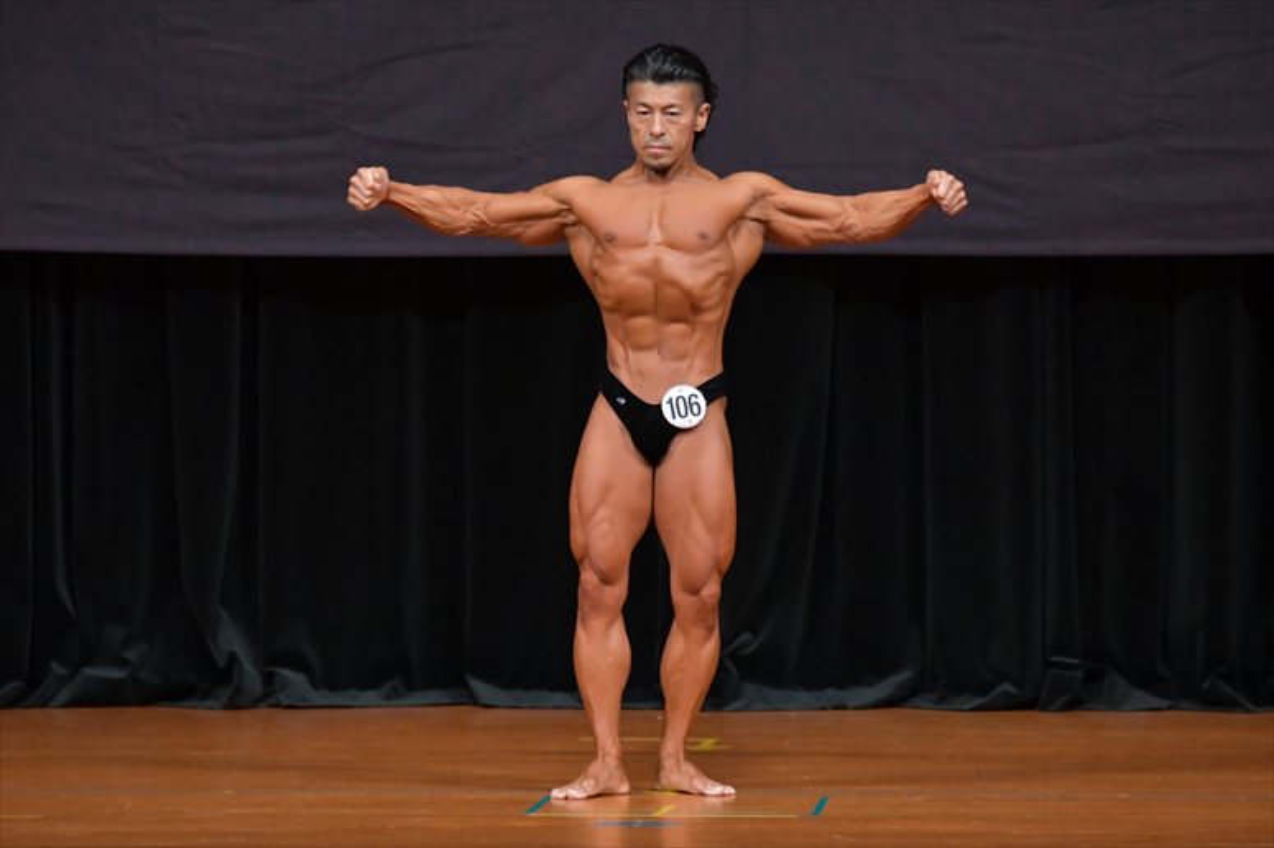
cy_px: 424
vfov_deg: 4.6
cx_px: 637
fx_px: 10612
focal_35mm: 300
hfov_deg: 6.9
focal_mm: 200
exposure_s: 1/400
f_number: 5.6
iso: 4000
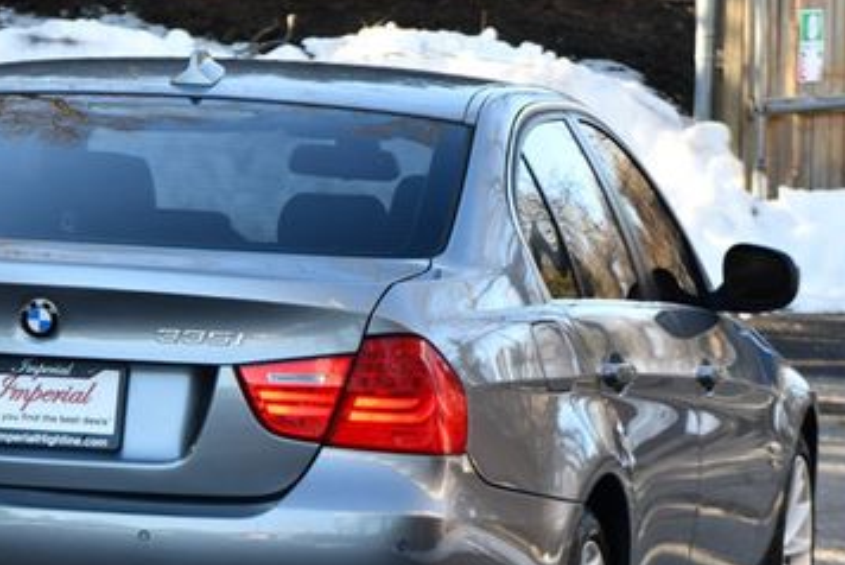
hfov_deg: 8.1
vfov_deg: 5.4
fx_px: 5990
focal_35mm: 255
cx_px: 202
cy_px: 372
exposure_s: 1/250
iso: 400
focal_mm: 95
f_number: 5.6
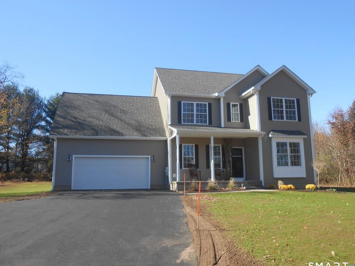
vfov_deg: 49.7
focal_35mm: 28
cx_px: 179
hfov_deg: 63.4
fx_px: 287
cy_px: 134
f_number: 3.5
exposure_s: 1/400
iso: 80
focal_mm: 4.6
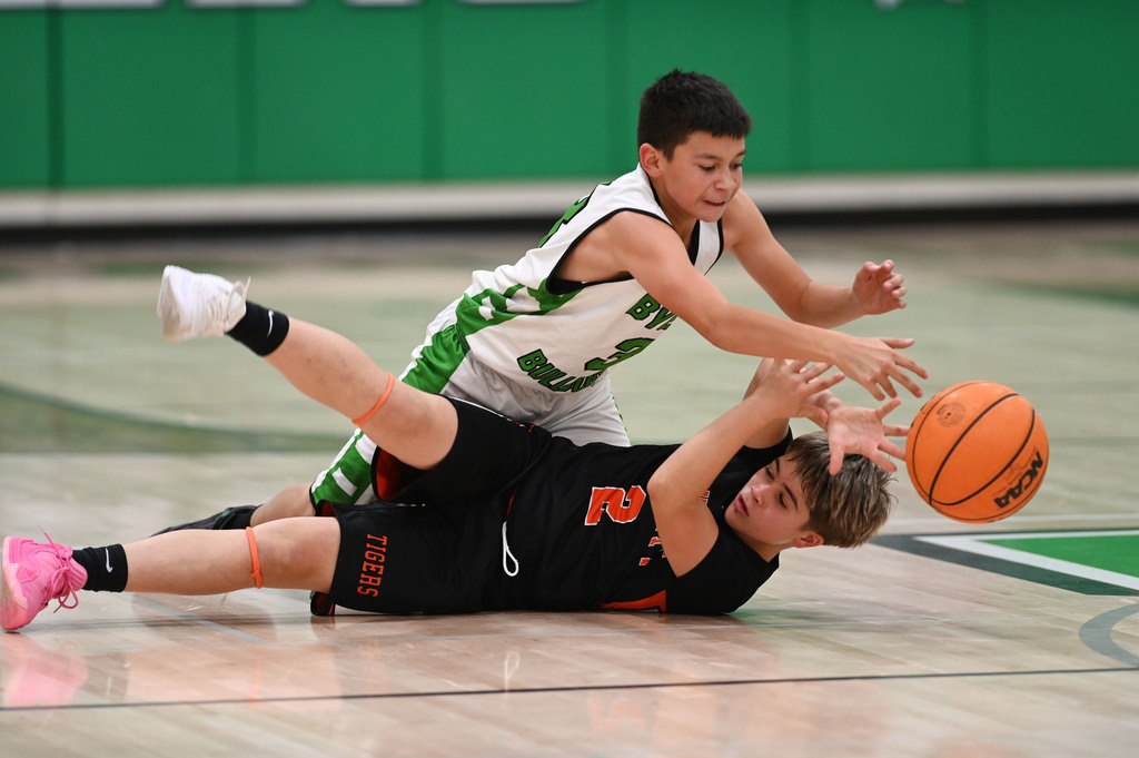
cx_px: 570
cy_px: 379
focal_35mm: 300
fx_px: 9484
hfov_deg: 6.9
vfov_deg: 4.6
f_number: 2.8
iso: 2200
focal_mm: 300
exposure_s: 1/500
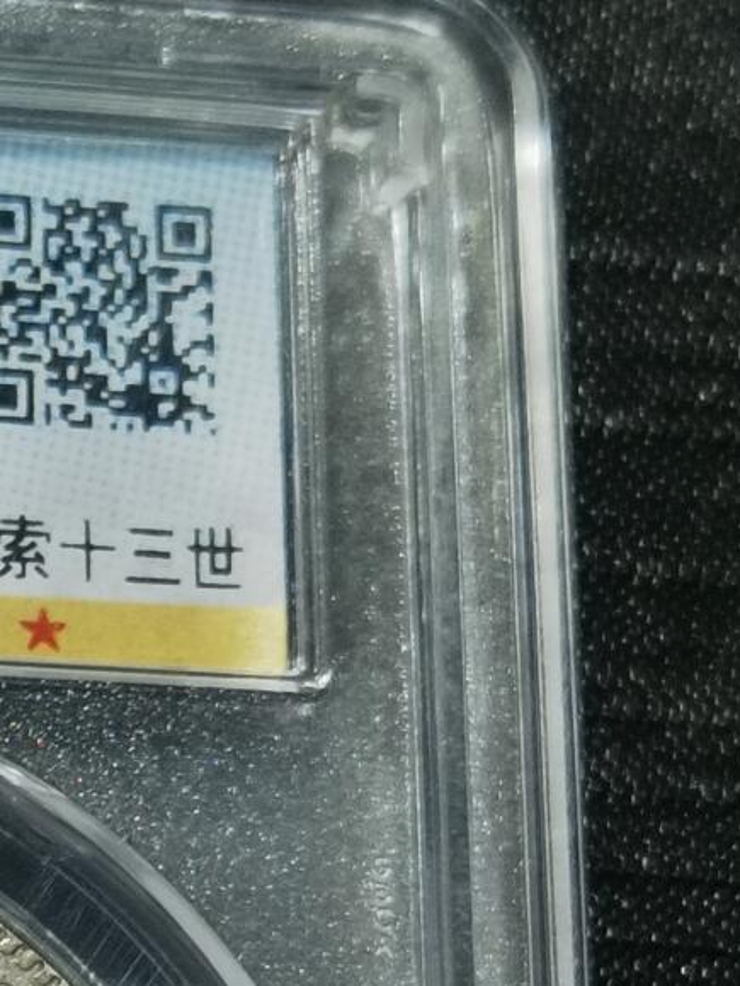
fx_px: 5131
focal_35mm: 180
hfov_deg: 8.1
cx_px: -349
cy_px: 1081
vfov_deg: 10.8
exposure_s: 1/100
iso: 80
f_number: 1.9
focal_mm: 6.67
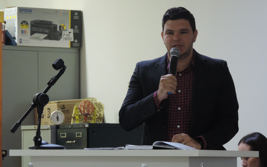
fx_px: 1550
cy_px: 77
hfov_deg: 9.8
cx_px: 133
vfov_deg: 6.2
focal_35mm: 213
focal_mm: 35.6
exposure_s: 1/13
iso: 800
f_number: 4.6
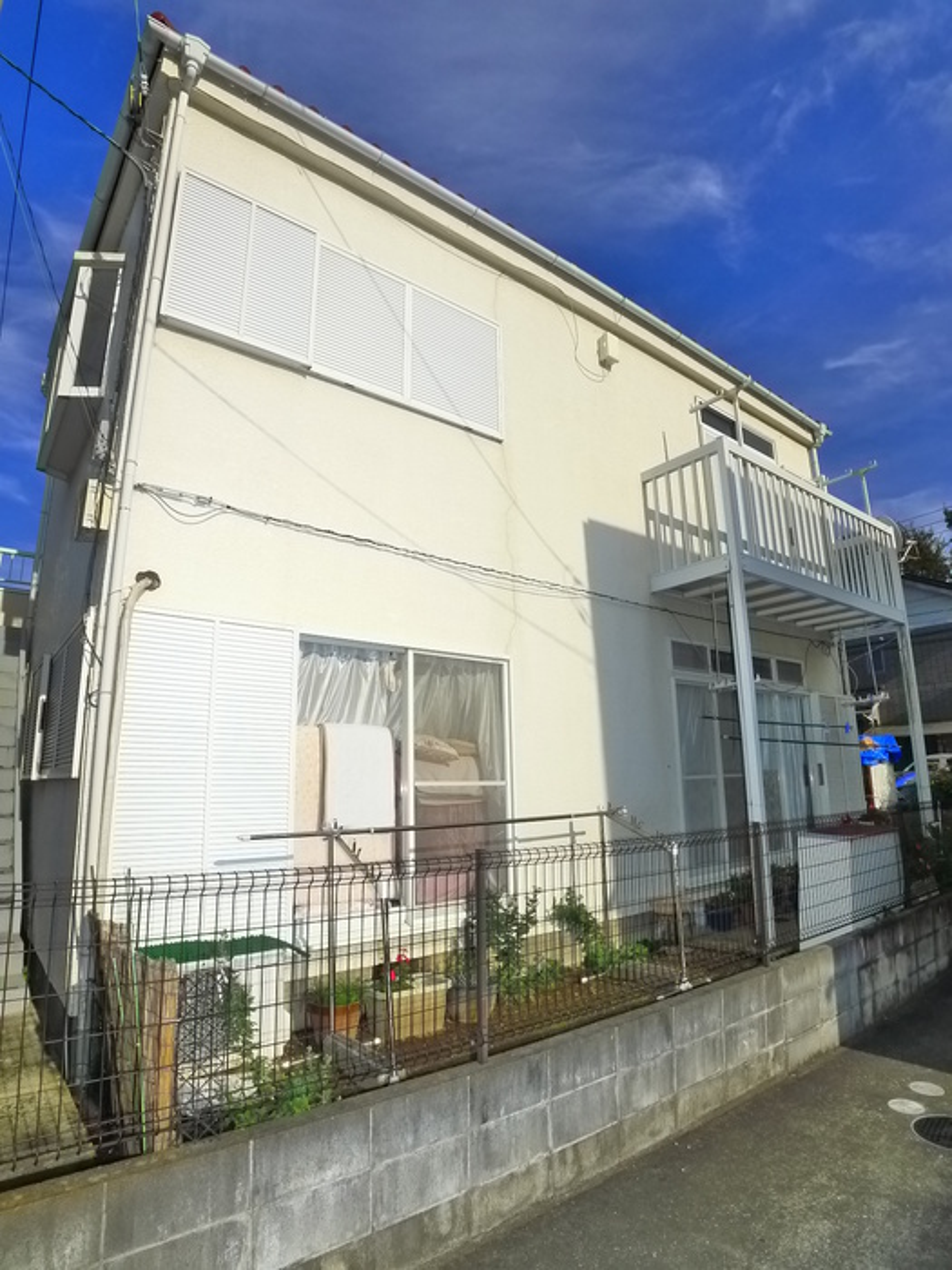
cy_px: 635
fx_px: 880
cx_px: 476
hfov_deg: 56.8
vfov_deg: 71.6
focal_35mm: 24
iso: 400
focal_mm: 5.1
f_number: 5.6
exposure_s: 1/800
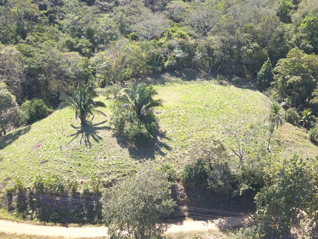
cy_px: 166
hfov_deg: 47.8
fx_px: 358
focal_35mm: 39
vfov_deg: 36.3
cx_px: 172
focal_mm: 4.73
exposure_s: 1/324
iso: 100
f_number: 2.2
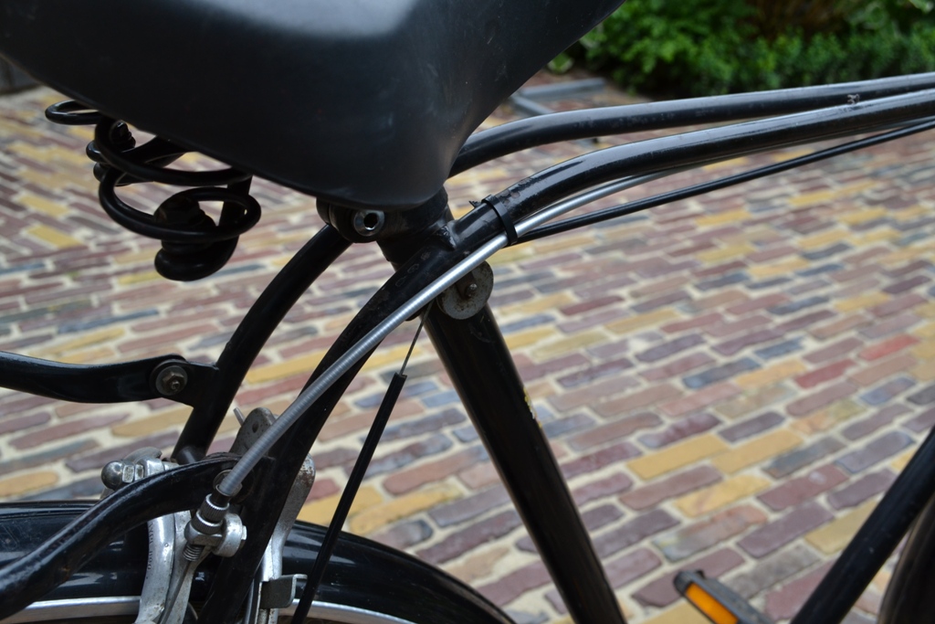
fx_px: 935
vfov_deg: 36.9
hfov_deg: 53.1
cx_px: 468
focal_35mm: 36
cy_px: 312
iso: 400
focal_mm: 24
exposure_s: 1/125
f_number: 8
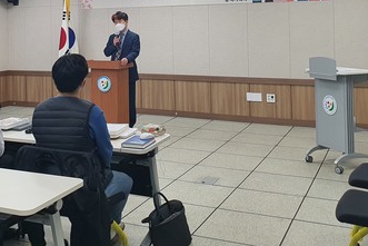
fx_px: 501
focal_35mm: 49
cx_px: 118
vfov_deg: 26.6
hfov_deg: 39.8
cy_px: 24
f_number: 2.4
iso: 100
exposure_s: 1/120
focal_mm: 4.32
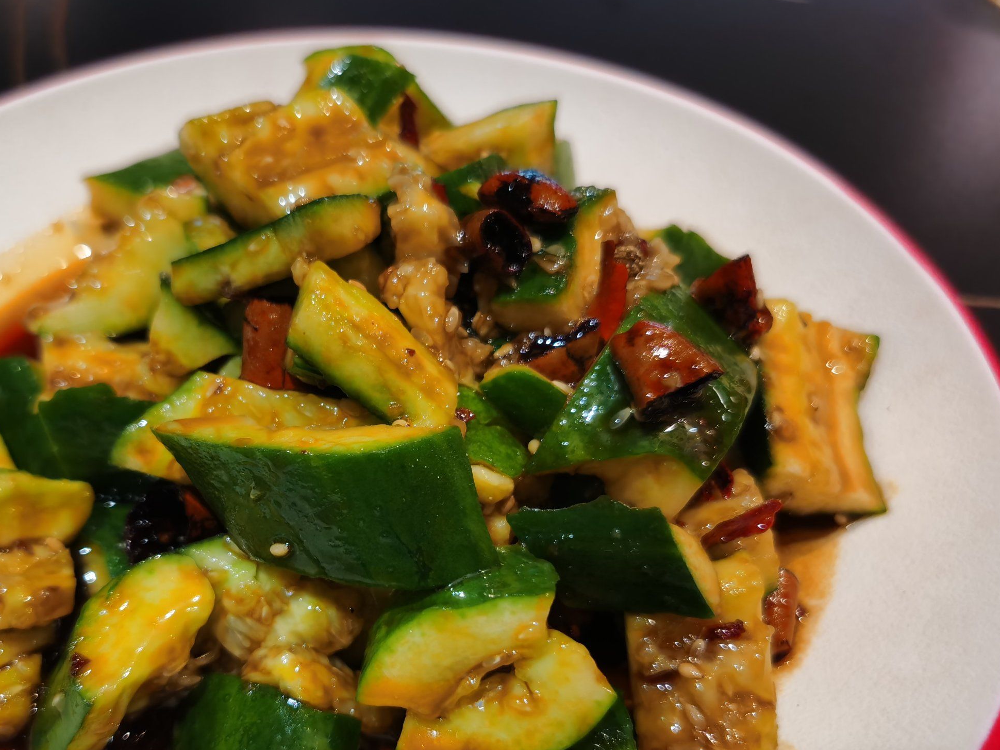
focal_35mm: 38
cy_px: 481
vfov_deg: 37.4
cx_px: 396
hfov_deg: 48.7
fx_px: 1098
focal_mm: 5.56
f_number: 1.6
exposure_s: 1/100
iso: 100
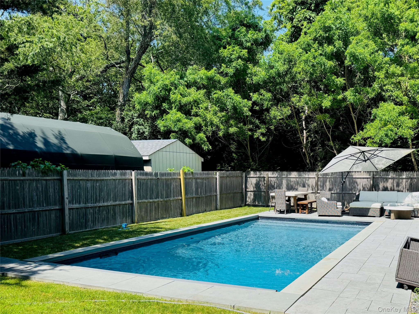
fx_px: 291
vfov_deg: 56.8
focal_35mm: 24
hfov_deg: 71.6
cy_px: 157
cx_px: 210
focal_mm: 6.76
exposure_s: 1/2710
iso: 80
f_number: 1.78
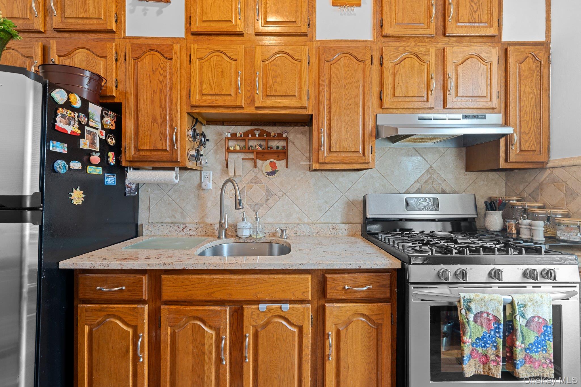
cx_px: 290
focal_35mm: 14
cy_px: 194
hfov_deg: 104.3
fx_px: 226
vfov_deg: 81.2
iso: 320
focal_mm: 14
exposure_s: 2.5
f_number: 10
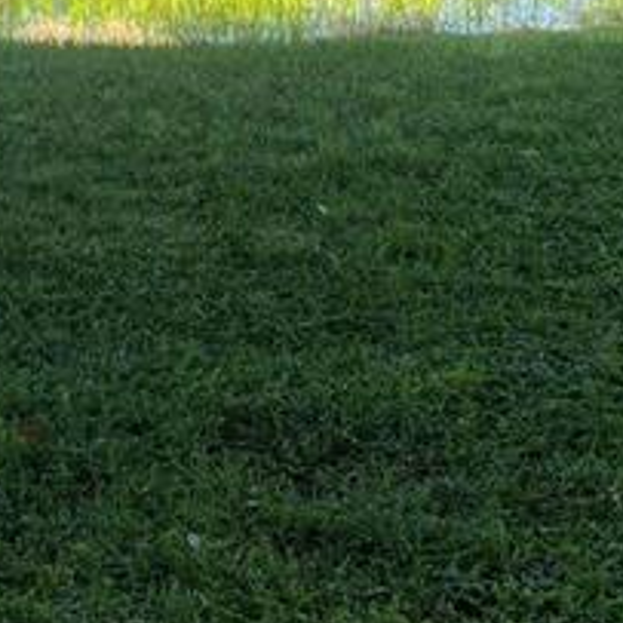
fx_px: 2362
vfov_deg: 14.1
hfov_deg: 15.0
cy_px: -295
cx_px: 199
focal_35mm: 116
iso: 32
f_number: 1.8
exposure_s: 1/1193
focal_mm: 4.25
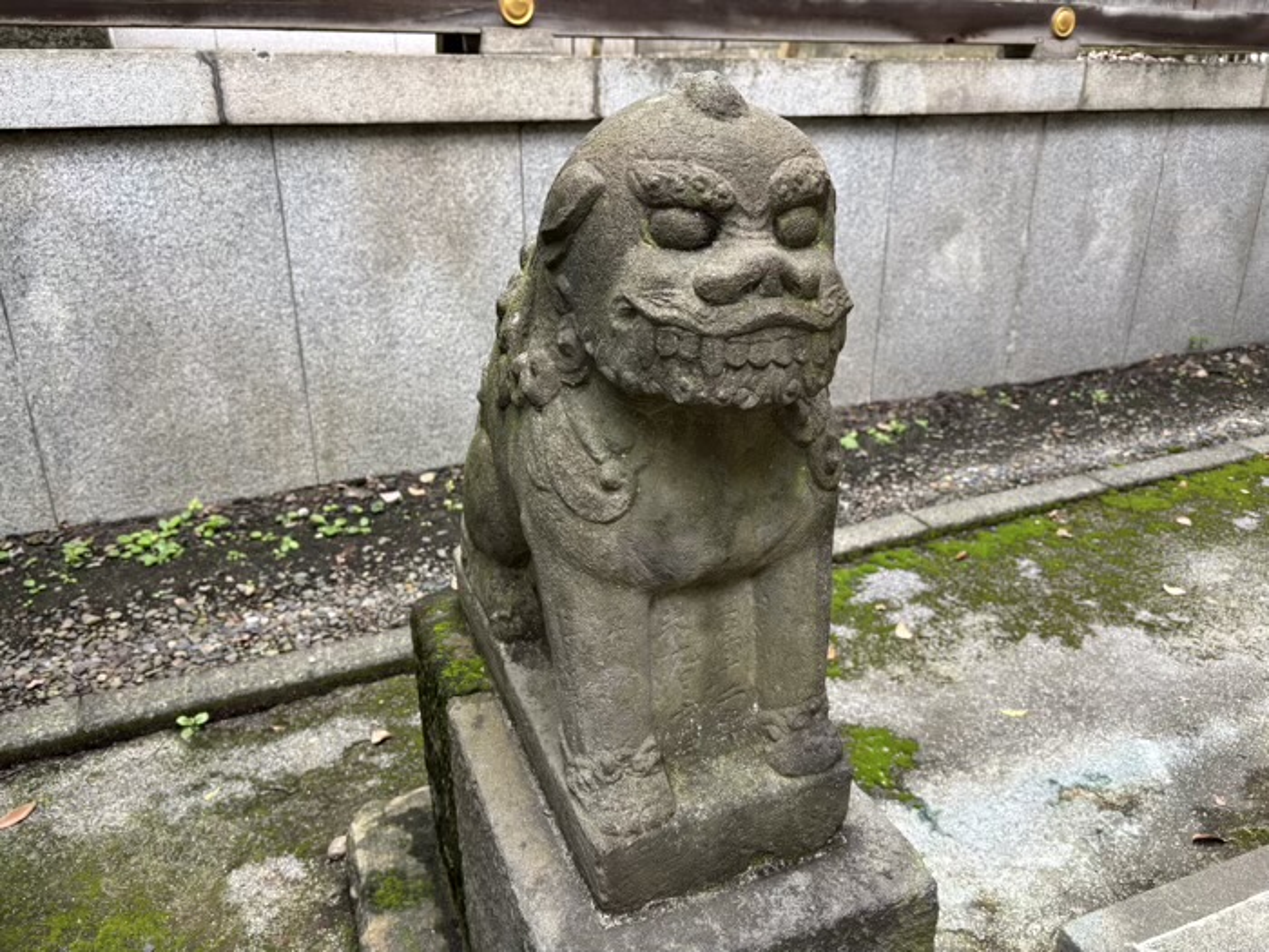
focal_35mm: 26
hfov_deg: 67.3
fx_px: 953
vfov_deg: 53.1
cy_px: 476
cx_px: 634
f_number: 1.6
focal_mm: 5.96
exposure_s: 1/121
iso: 125
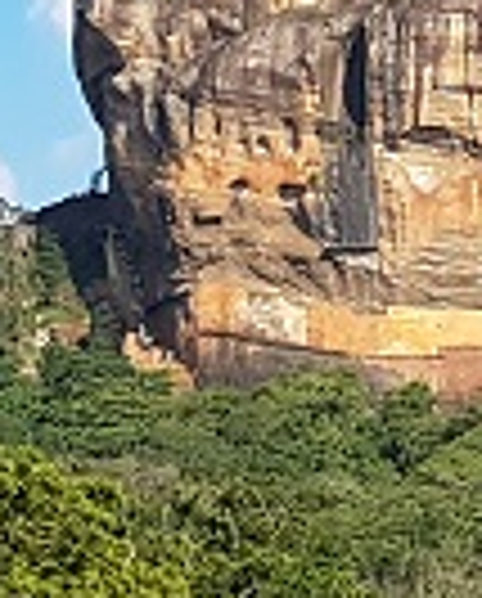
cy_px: 101
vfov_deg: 24.2
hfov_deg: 18.2
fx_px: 1368
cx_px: 676
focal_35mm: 77
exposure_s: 1/1688
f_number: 1.7
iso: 40
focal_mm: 4.2
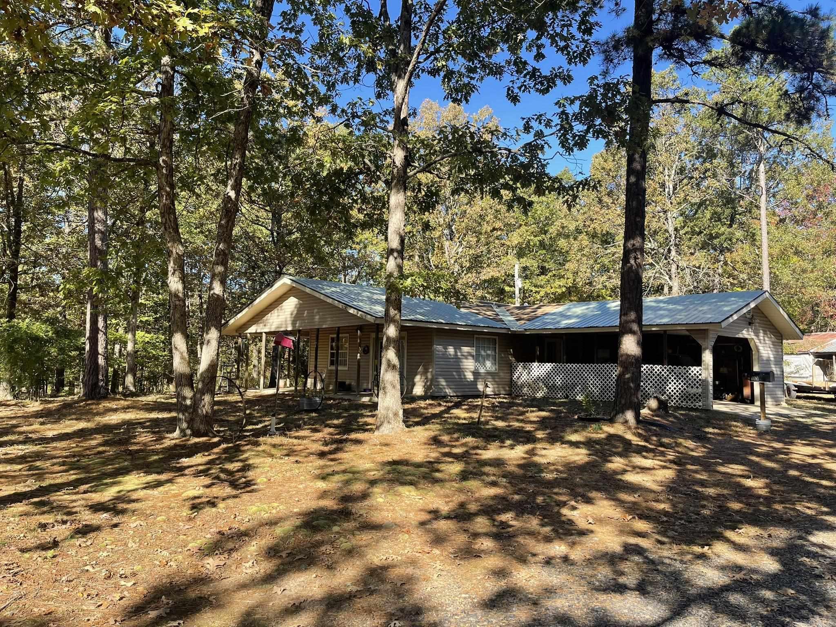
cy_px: 314
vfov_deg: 54.9
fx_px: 604
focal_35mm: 25
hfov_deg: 69.4
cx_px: 418
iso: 32
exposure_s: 1/818
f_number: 1.6
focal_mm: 5.1
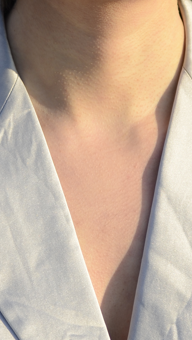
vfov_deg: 5.8
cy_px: 7
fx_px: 3367
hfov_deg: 3.3
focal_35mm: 372
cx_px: 112
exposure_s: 1/1250
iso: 125
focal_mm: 70
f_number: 2.8
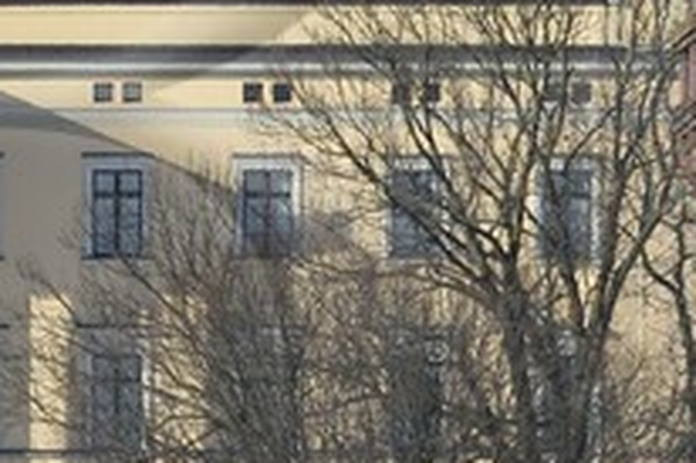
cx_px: 514
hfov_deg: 1.6
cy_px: 139
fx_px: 25499
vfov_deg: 1.0
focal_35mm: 1320
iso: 200
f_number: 14
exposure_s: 1/250
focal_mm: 170
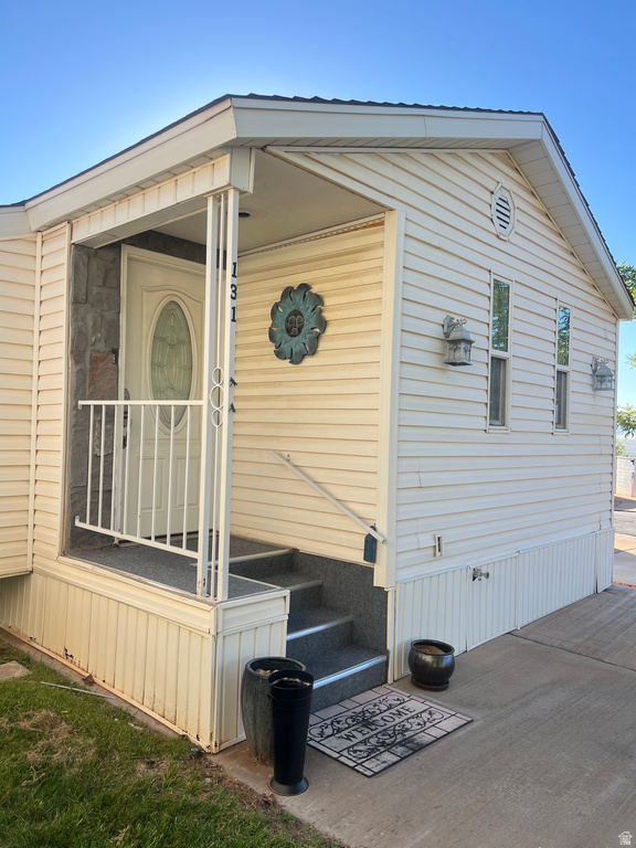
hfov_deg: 53.1
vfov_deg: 67.3
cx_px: 318
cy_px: 424
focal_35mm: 26
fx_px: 637
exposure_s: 1/1058
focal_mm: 5.7
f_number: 1.5
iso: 50
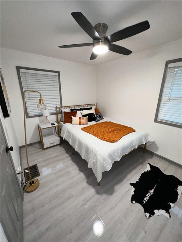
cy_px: 121
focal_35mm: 14
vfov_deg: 102.1
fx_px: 98
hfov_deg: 85.7
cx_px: 91
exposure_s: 1/61
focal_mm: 2.22
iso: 80
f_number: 2.2
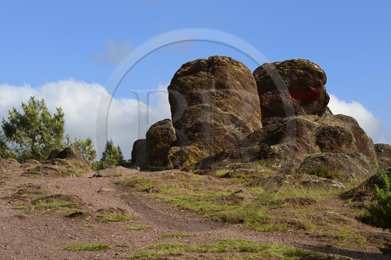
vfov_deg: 13.0
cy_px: 130
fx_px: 1139
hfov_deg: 19.5
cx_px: 196
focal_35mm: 105
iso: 200
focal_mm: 105
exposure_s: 1/200
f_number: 13
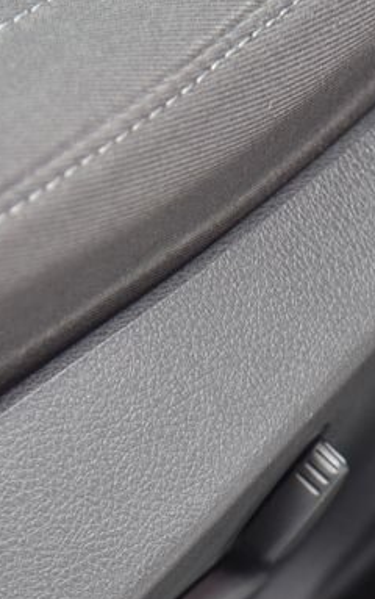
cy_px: 504
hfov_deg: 4.0
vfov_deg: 6.4
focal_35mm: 327
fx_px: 5337
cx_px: 189
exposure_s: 1/50
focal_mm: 120
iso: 500
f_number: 4
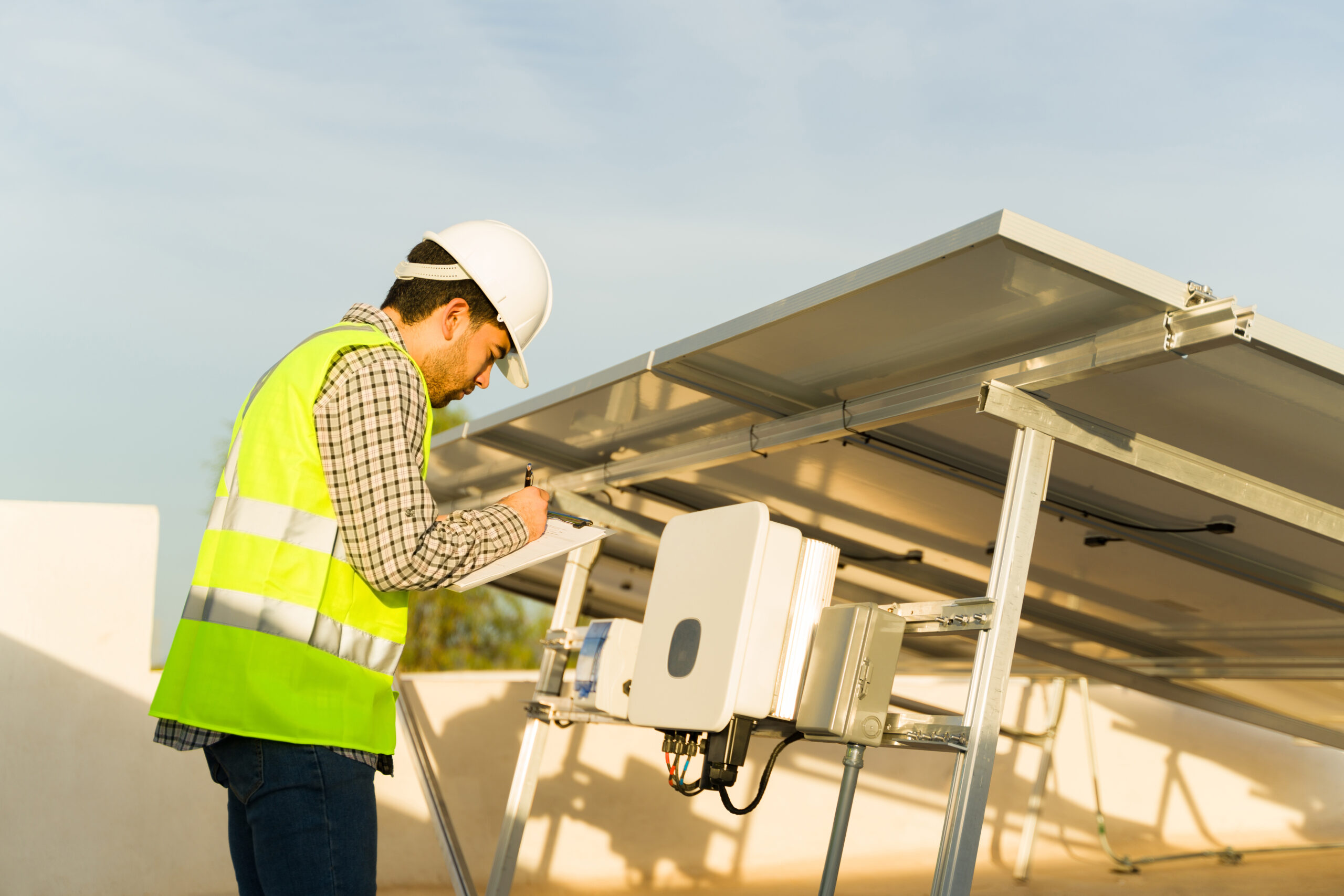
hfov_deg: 41.1
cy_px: 448
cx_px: 672
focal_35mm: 48
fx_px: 1792
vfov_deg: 28.1
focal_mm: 48
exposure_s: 1/800
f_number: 2.8
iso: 100
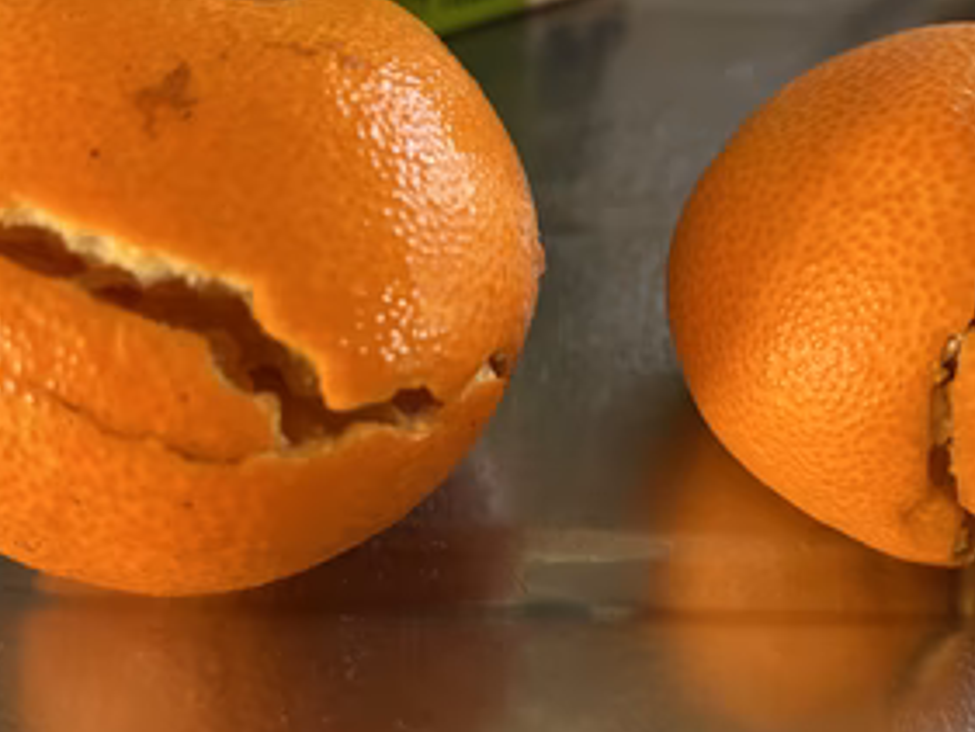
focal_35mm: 37
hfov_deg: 50.1
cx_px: 531
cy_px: 340
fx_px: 1043
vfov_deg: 38.7
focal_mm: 5.1
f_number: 1.6
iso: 250
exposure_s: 1/60
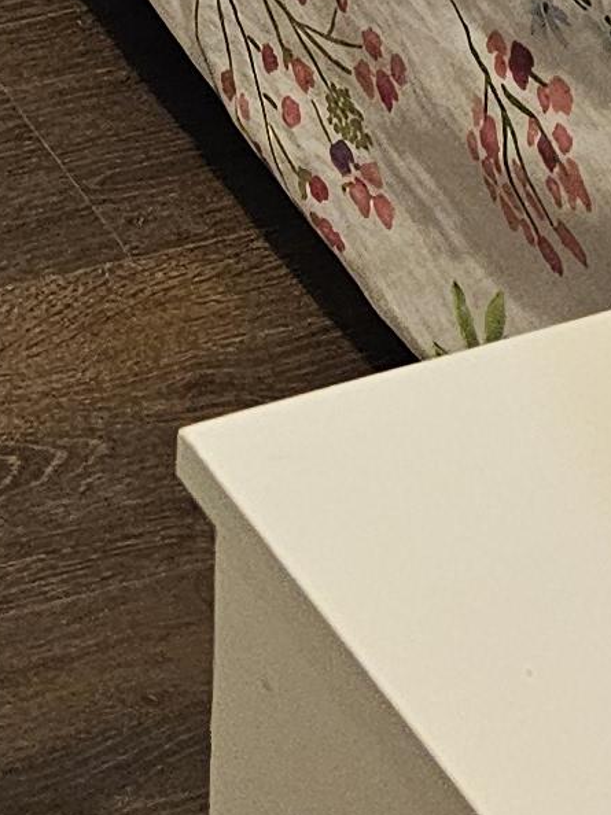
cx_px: -770
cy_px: -1373
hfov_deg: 8.8
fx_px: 3650
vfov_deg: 10.3
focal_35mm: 155
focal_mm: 6.3
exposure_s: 1/100
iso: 800
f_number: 1.7
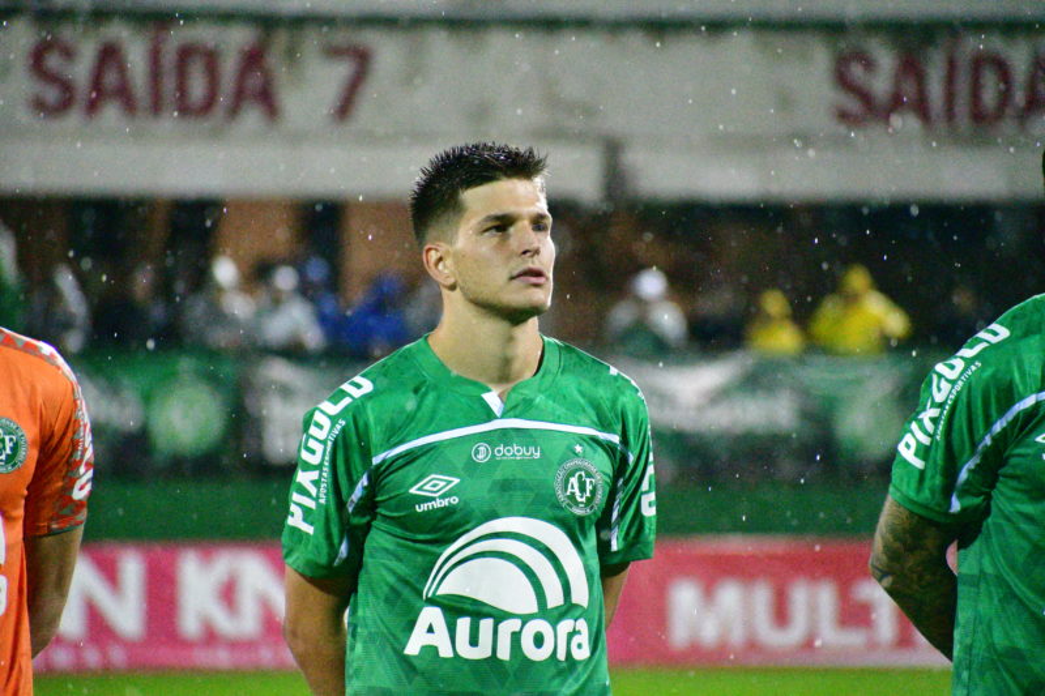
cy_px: 348
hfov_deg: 6.0
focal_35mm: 345
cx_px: 522
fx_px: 10012
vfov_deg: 4.0
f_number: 5.6
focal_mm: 230
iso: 32000
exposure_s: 1/1600
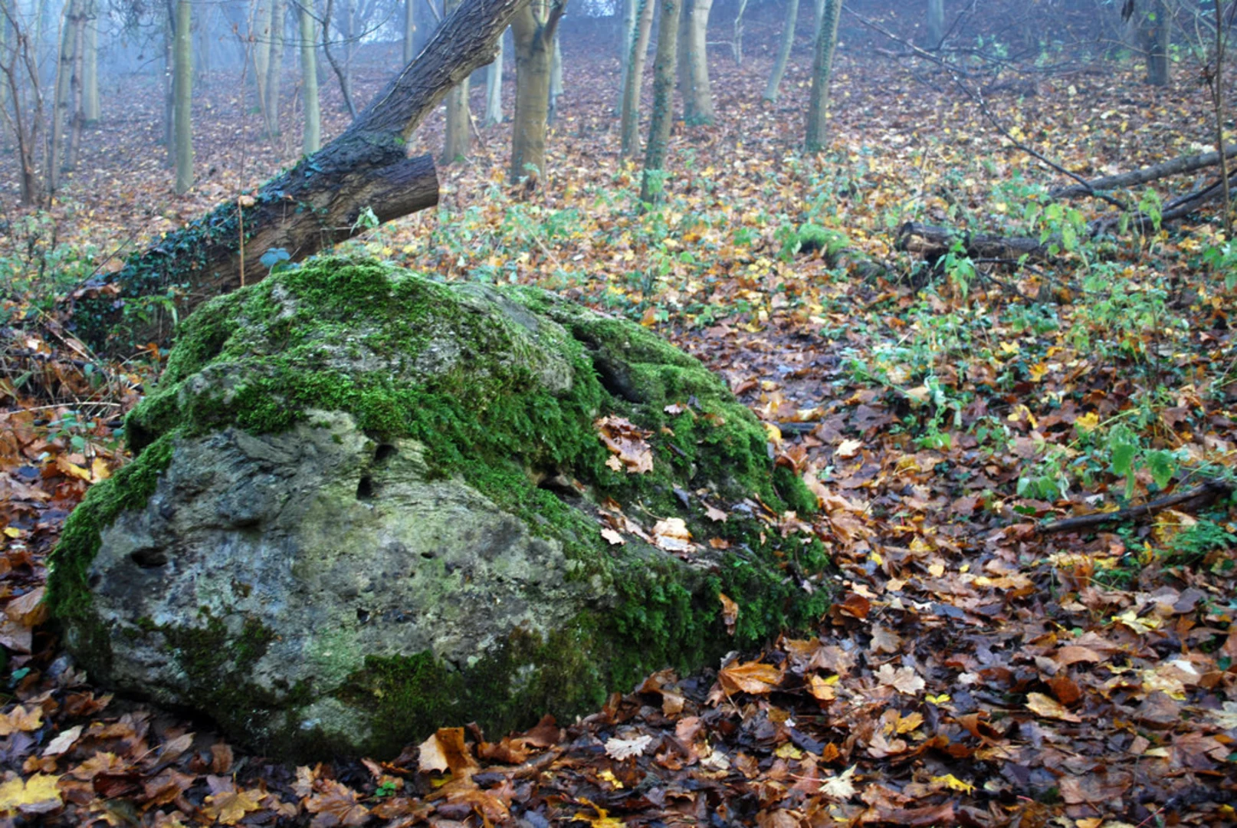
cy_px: 414
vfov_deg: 37.0
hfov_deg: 53.1
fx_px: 1238
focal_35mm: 36
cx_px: 618
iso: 200
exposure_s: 1/50
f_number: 4.2
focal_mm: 24
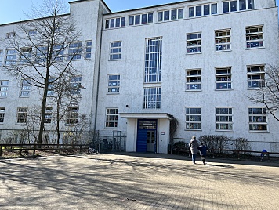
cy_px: 104
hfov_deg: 65.2
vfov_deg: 51.5
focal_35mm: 27
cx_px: 144
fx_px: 218
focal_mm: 5.7
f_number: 1.5
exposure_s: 1/1972
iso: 50
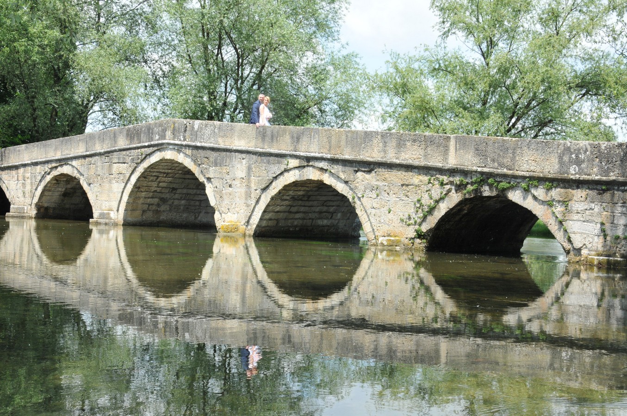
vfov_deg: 25.7
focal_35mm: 52
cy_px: 208
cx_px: 314
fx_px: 913
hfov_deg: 37.9
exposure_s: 1/200
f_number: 14
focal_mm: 35
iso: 500
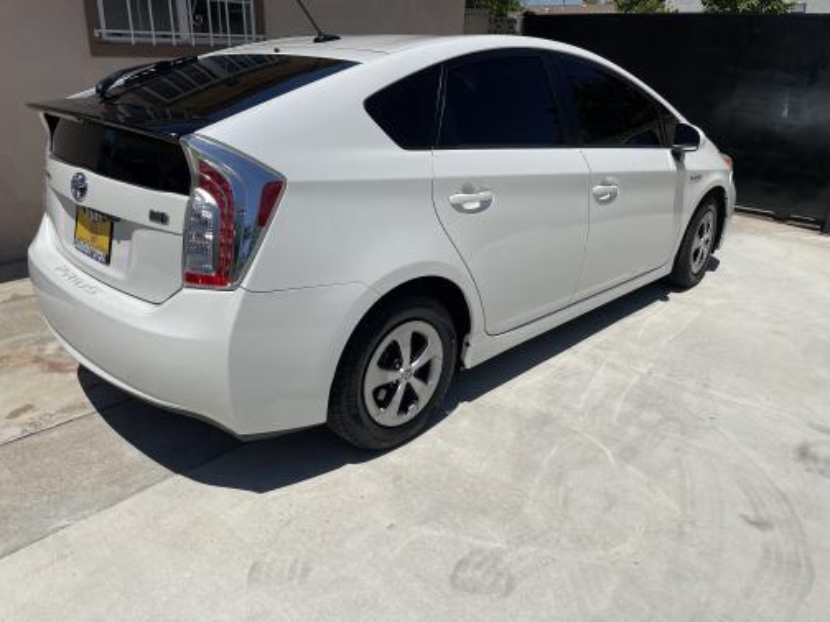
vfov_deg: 53.1
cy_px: 311
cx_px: 415
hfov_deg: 67.3
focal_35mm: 26
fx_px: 623
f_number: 1.6
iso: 32
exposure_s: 1/8403
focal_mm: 4.2
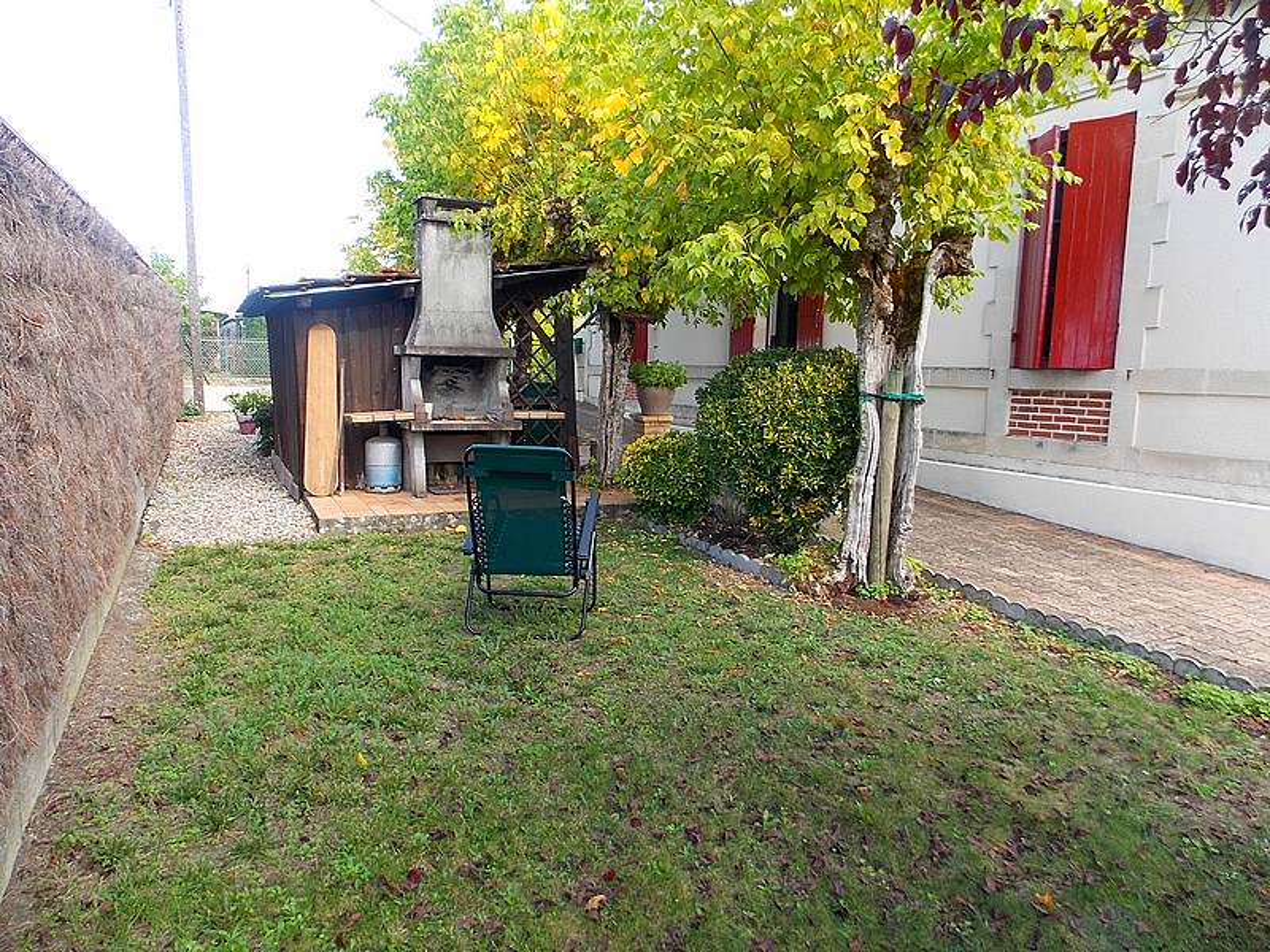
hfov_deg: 73.9
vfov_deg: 58.9
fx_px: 844
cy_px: 476
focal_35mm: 23
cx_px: 635
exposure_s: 1/125
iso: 80
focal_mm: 4
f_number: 3.1
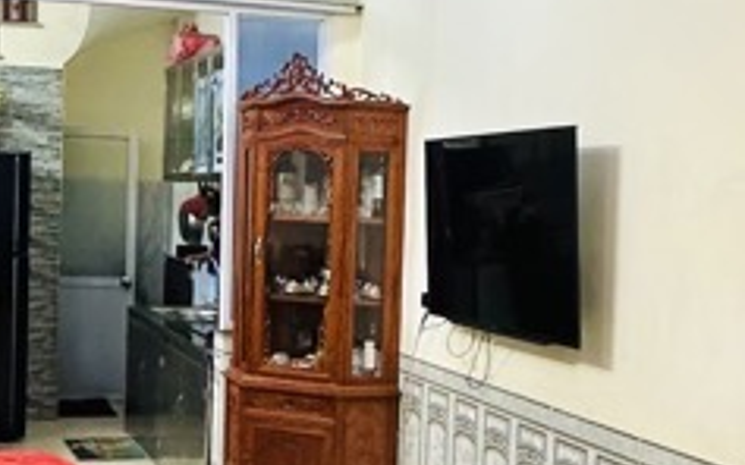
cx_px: 295
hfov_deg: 31.9
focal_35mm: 64
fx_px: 1299
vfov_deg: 20.3
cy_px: 273
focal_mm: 2.22
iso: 250
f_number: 2.2
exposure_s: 1/100
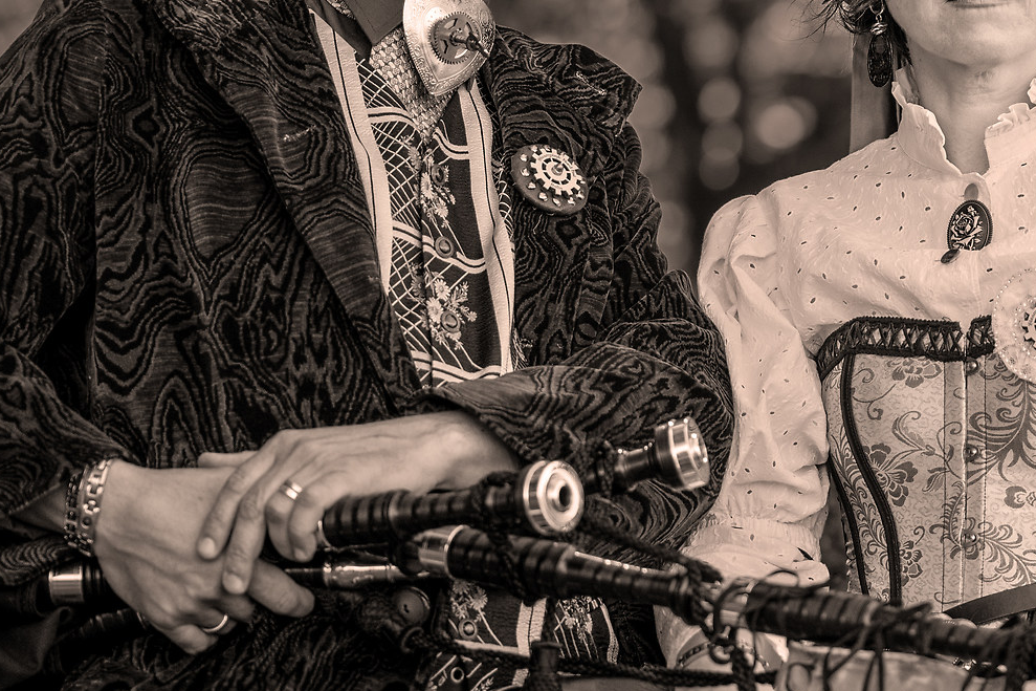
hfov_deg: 8.0
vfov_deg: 5.4
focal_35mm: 255
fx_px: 7337
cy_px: 303
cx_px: 958
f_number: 3
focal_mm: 105
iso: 400
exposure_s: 1/640
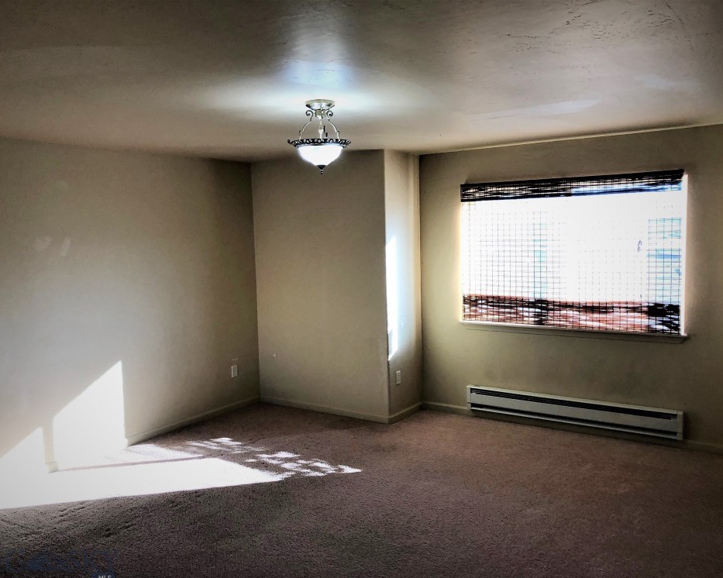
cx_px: 366
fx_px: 642
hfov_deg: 58.8
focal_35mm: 30
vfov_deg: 48.5
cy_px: 297
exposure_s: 1/30
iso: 32
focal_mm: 3.99
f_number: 1.8
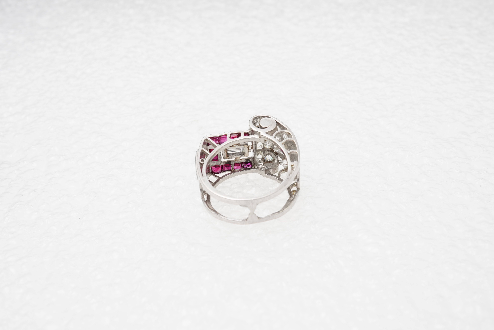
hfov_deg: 43.6
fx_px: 617
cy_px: 165
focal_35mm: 45
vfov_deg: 29.9
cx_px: 247
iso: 640
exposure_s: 1/125
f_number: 22
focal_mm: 30
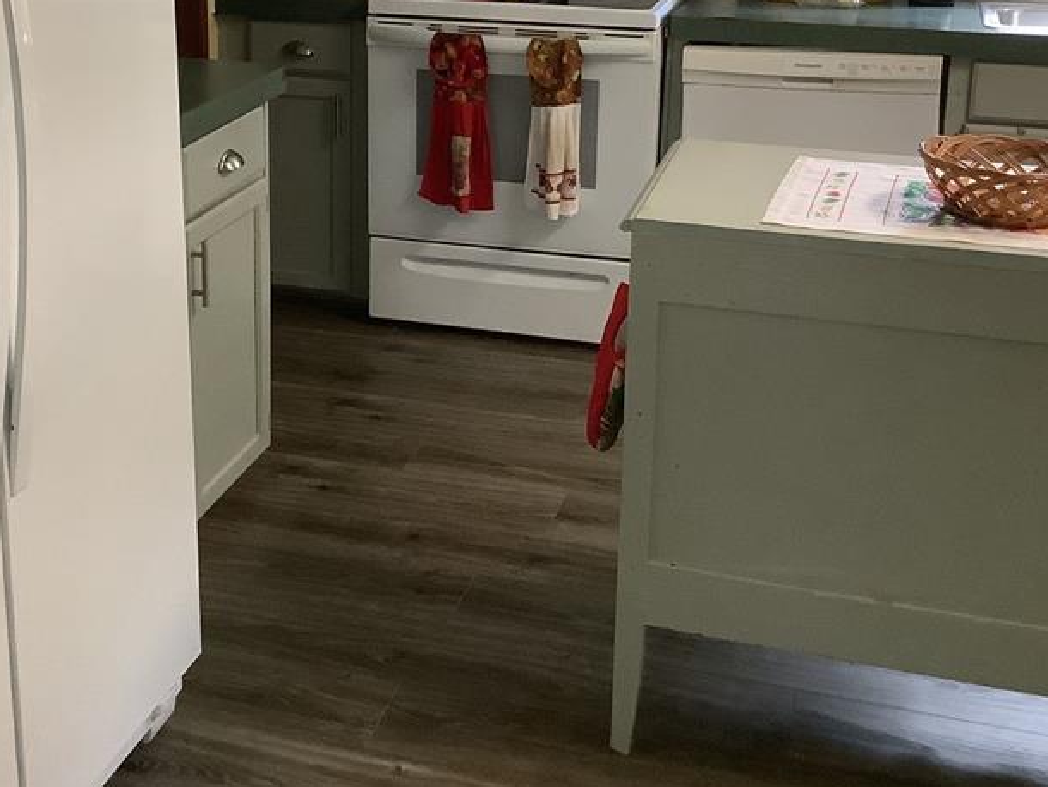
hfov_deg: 36.6
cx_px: 392
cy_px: 162
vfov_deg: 27.5
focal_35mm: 52
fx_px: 1575
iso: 320
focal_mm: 3.3
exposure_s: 1/50
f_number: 2.4
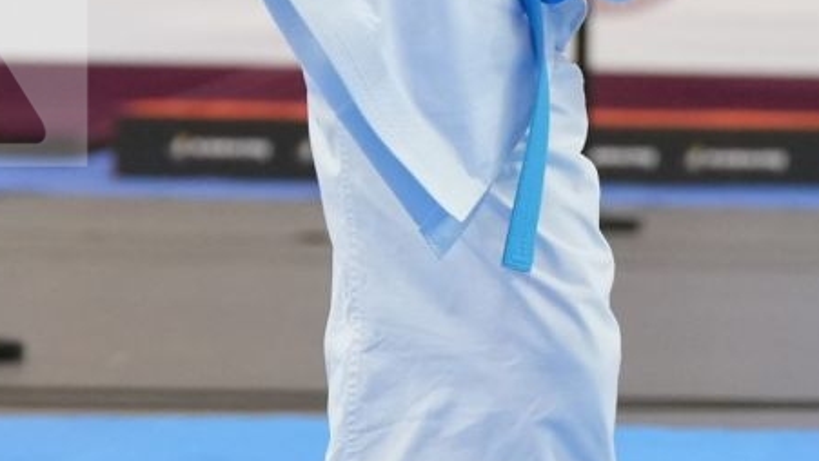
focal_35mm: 506
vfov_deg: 2.4
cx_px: 534
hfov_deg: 4.3
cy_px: 2
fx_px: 10992
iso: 1600
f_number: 2.8
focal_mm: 81
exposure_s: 1/500
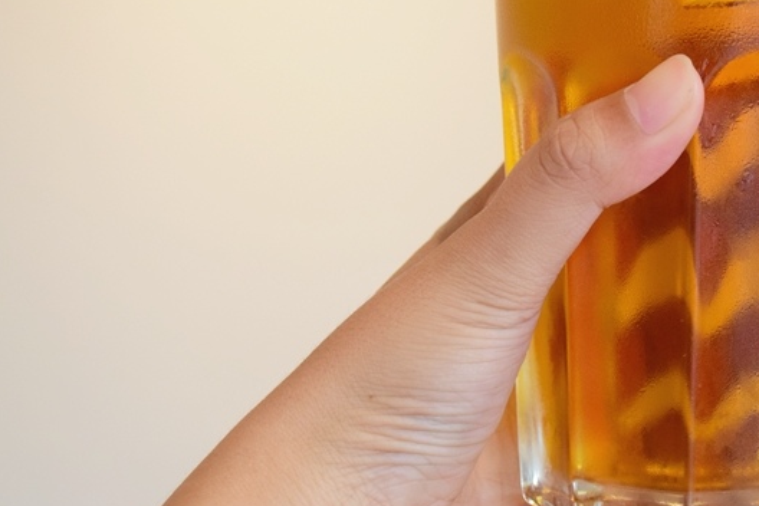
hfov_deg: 18.7
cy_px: 84
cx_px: 641
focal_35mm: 108
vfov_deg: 12.6
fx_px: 2277
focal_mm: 38
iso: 1600
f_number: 7.1
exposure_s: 1/200
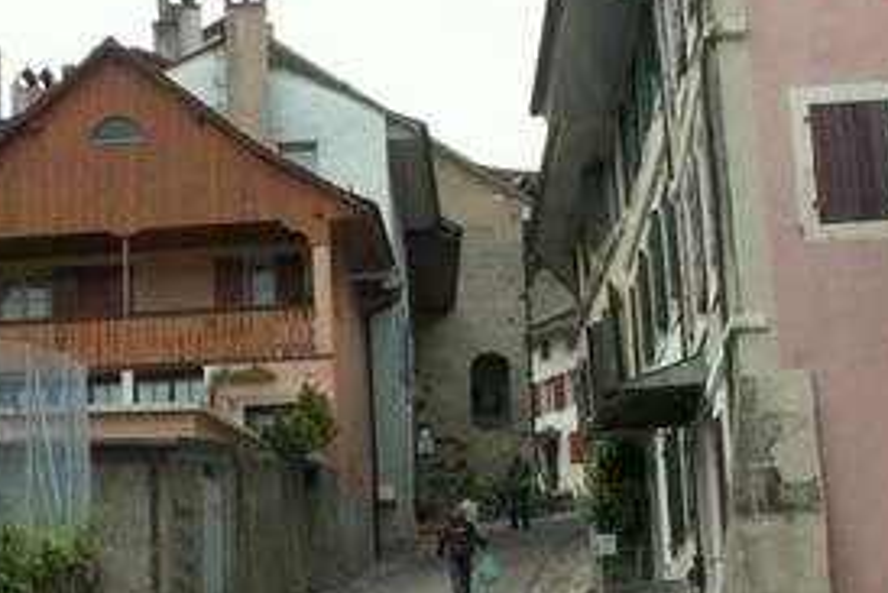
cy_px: 369
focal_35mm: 85
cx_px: 311
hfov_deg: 23.8
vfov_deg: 16.1
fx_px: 2098
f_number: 5.6
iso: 50
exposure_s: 1/160
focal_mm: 5.86
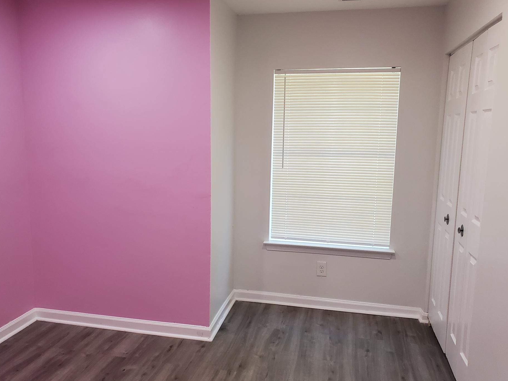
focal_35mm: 29
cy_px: 198
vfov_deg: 48.2
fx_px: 426
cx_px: 236
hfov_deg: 61.6
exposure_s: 1/120
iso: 320
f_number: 2.4
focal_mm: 4.3
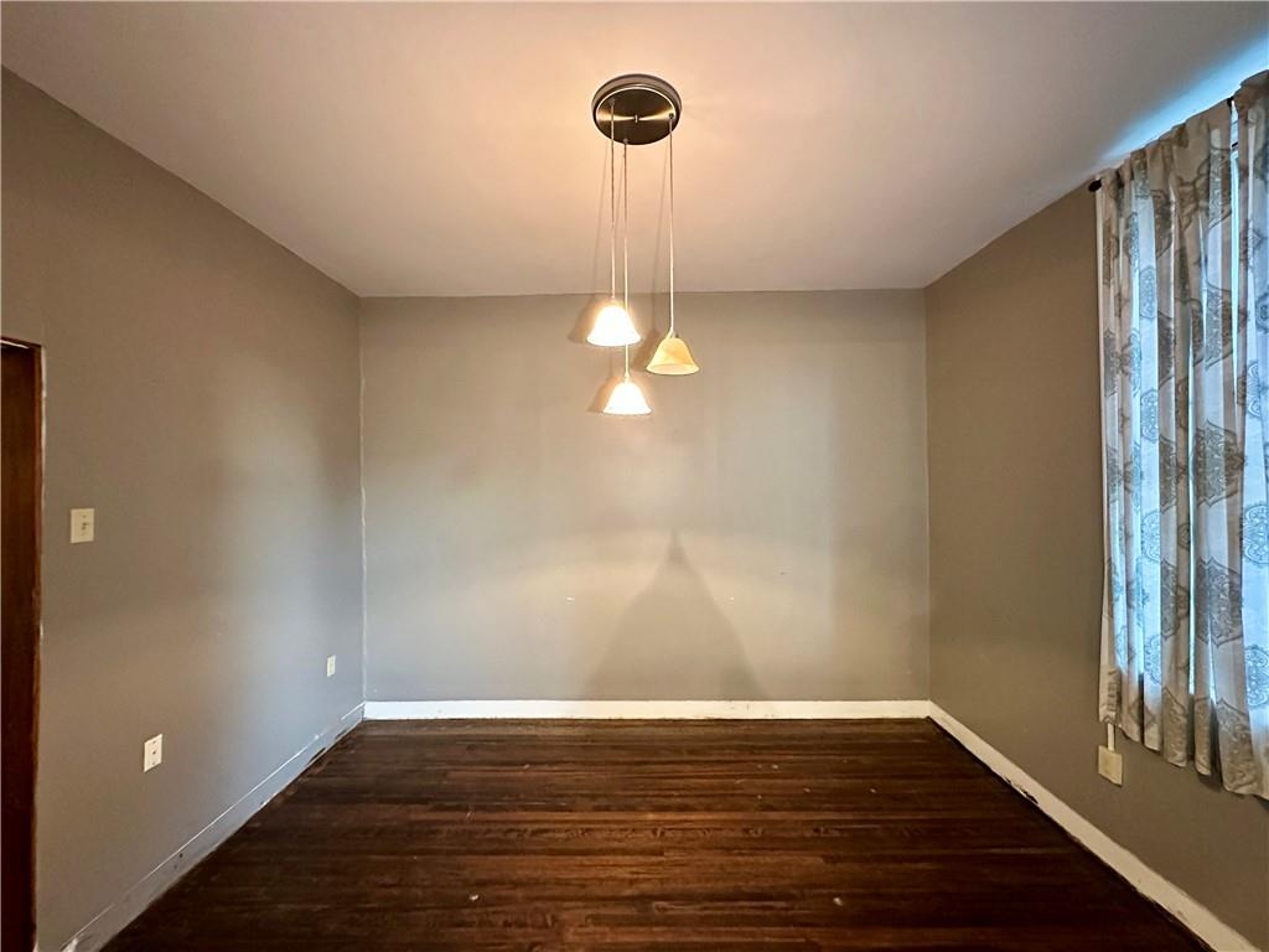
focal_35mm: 14
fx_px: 513
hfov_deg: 102.1
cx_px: 634
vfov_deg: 85.7
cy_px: 476
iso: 1250
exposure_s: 1/60
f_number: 2.2
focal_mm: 2.22
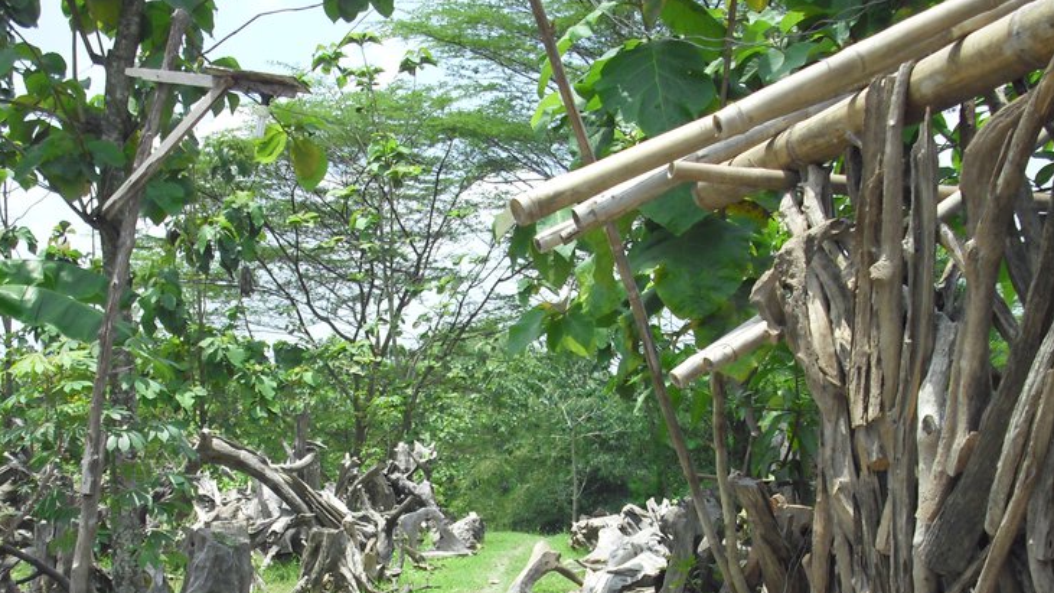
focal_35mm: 58
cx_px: 505
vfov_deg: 20.3
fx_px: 1621
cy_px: 522
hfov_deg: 36.0
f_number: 8
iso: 100
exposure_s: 1/125
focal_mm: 6.2
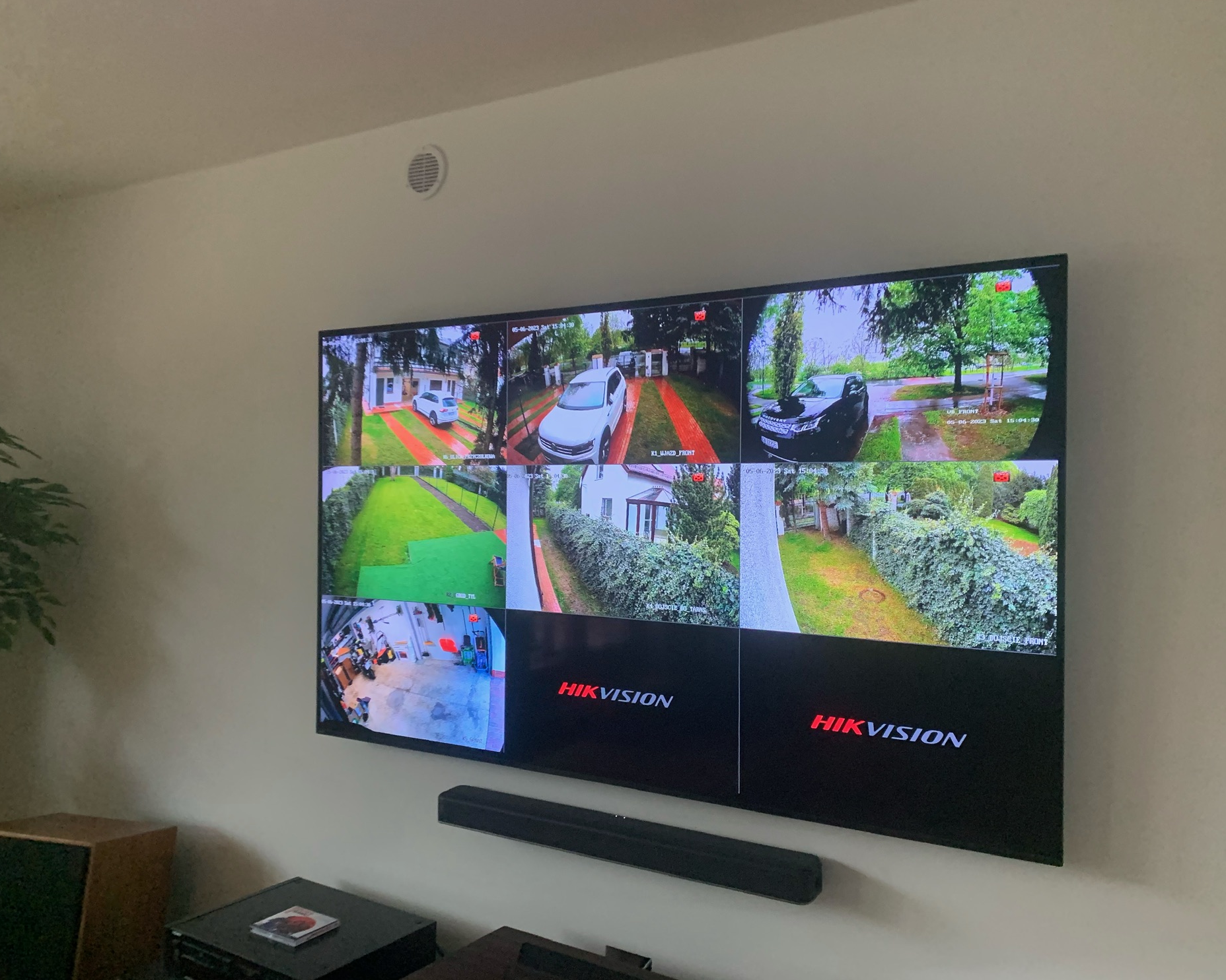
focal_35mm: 28
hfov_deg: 62.2
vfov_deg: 51.5
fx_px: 1016
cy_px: 484
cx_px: 620
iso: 320
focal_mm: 4.25
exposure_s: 1/60
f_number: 1.8
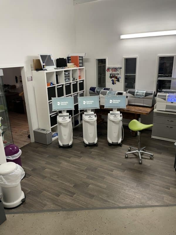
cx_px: 88
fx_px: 176
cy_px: 118
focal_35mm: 26
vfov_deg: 67.3
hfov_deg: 53.1
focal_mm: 4.2
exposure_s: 1/50
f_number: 1.6
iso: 160
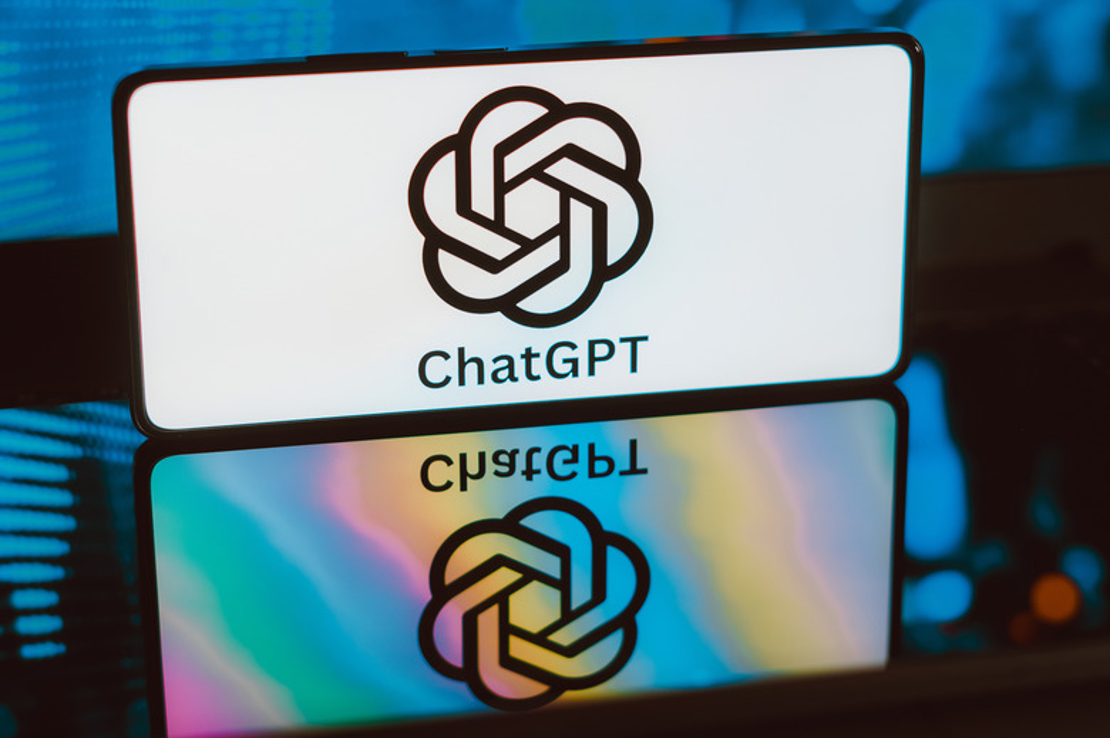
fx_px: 2311
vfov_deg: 18.2
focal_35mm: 75
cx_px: 555
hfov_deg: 27.0
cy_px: 369
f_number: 2.8
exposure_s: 1/30
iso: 100
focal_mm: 50
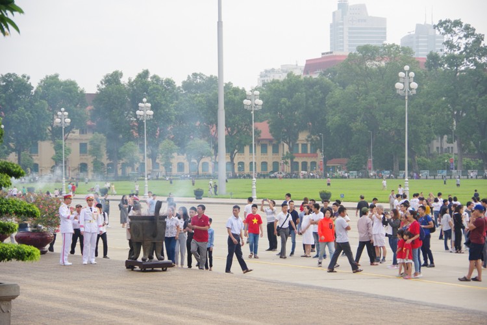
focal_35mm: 102
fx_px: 1380
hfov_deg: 20.0
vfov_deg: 13.4
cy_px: 162
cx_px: 244
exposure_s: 1/160
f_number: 4.5
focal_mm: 68
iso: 800
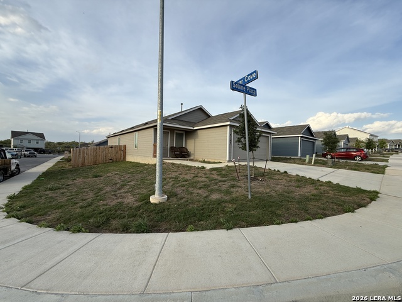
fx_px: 163
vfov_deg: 85.7
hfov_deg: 102.1
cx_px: 201
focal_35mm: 14
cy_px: 151
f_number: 2.2
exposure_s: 1/955
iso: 50
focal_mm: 2.22
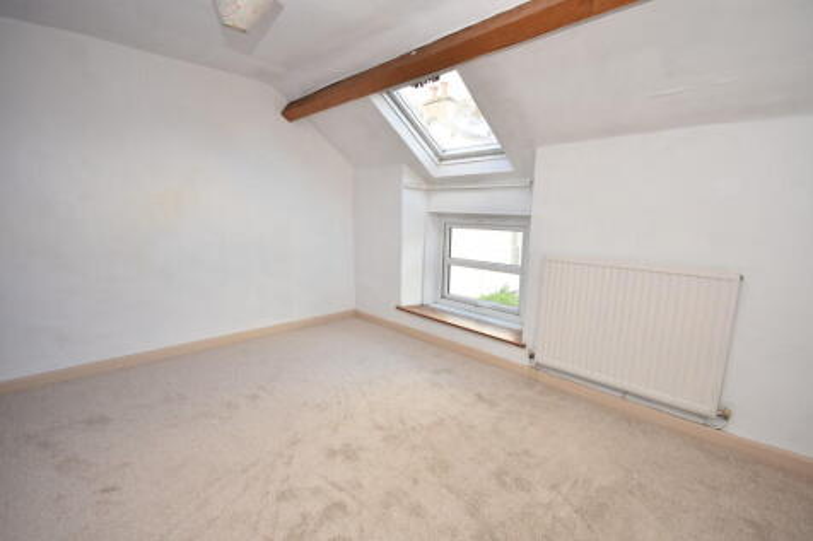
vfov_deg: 77.3
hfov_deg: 100.4
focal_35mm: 15
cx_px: 406
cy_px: 270
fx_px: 339
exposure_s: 1/60
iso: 220
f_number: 4
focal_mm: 10
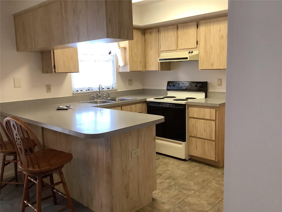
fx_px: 253
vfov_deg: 45.4
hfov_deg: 58.4
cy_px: 106
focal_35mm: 31
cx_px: 141
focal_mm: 3.3
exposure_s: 1/60
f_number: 2.4
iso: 200
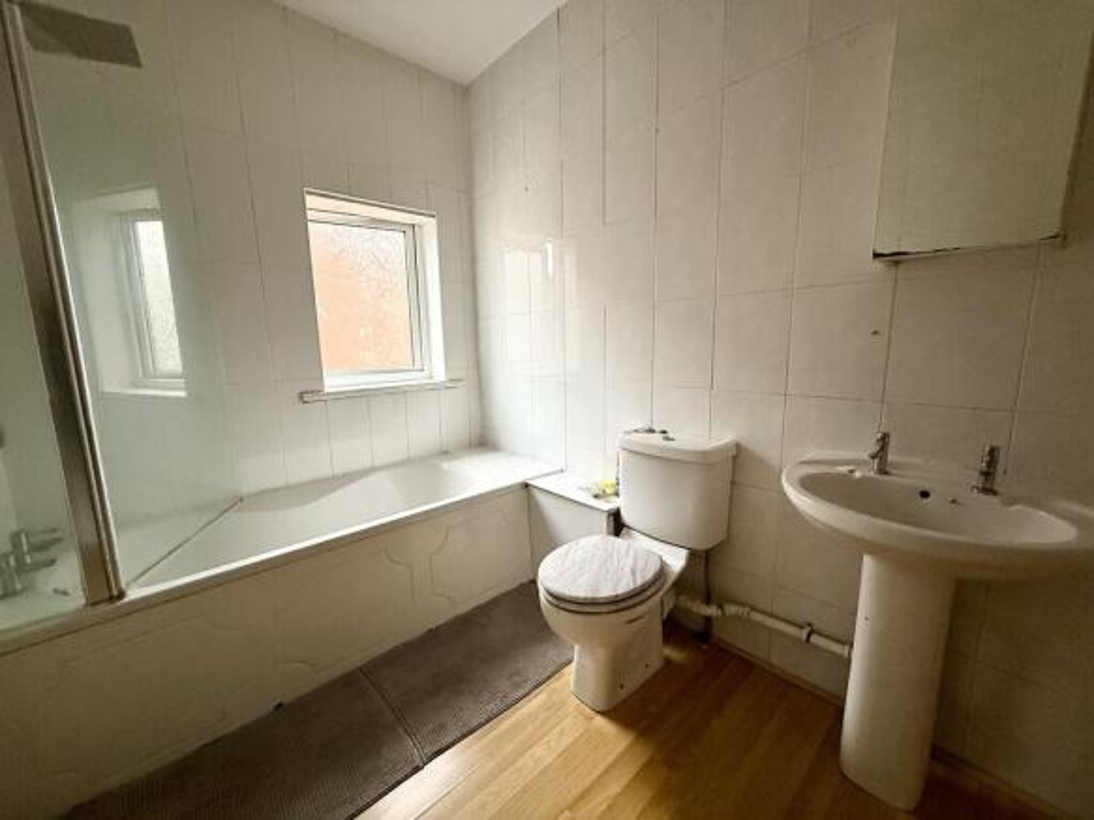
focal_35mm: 14
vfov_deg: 85.7
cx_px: 547
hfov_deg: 102.1
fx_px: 442
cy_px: 410
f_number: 2.2
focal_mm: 2.22
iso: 320
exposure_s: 1/50
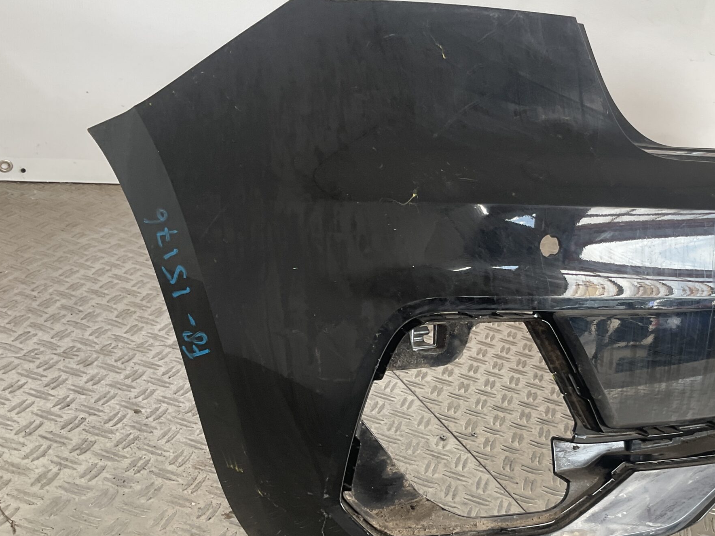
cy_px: 315
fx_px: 868
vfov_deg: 34.3
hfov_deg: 44.1
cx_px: 480
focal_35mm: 42
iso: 40
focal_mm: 3
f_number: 1.8
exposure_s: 1/120
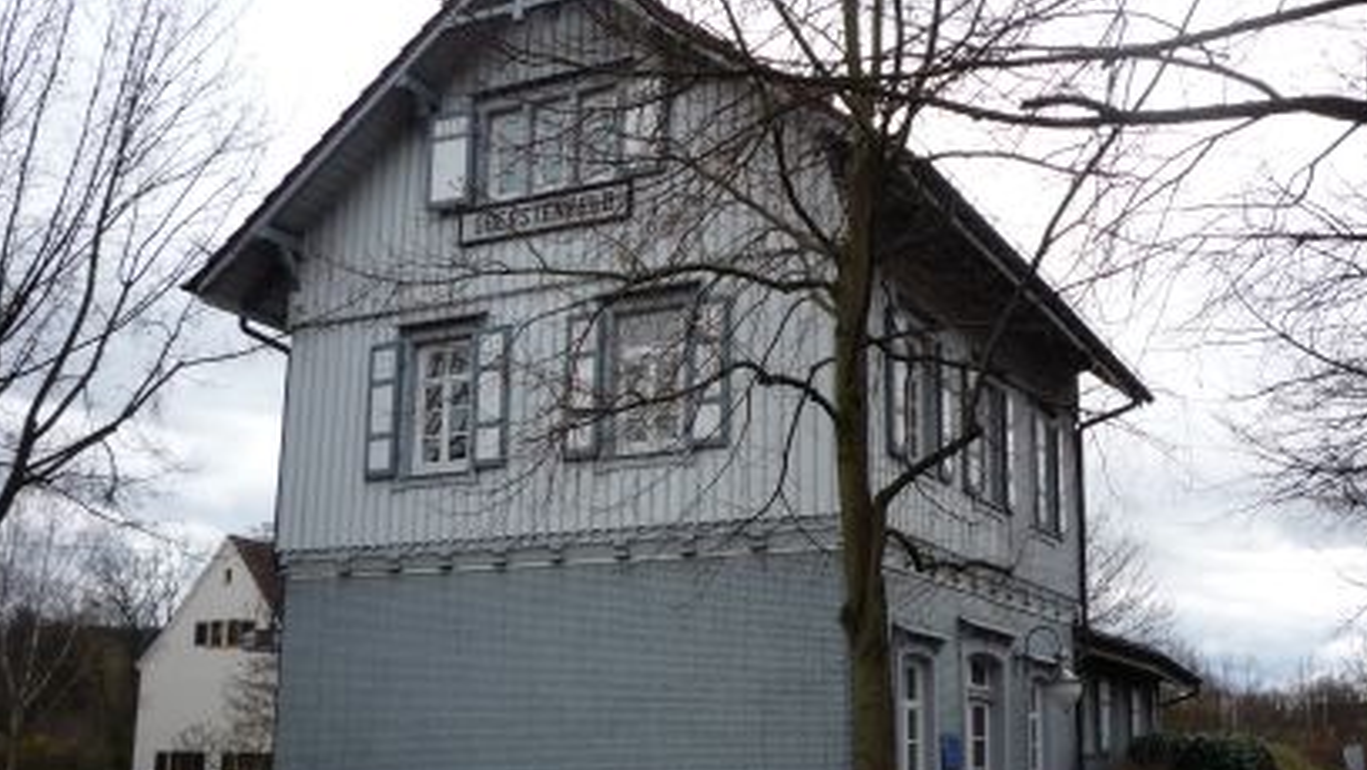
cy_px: 455
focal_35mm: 41
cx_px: 774
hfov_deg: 49.2
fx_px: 1487
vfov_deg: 29.0
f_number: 4
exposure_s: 1/400
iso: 100
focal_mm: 5.2
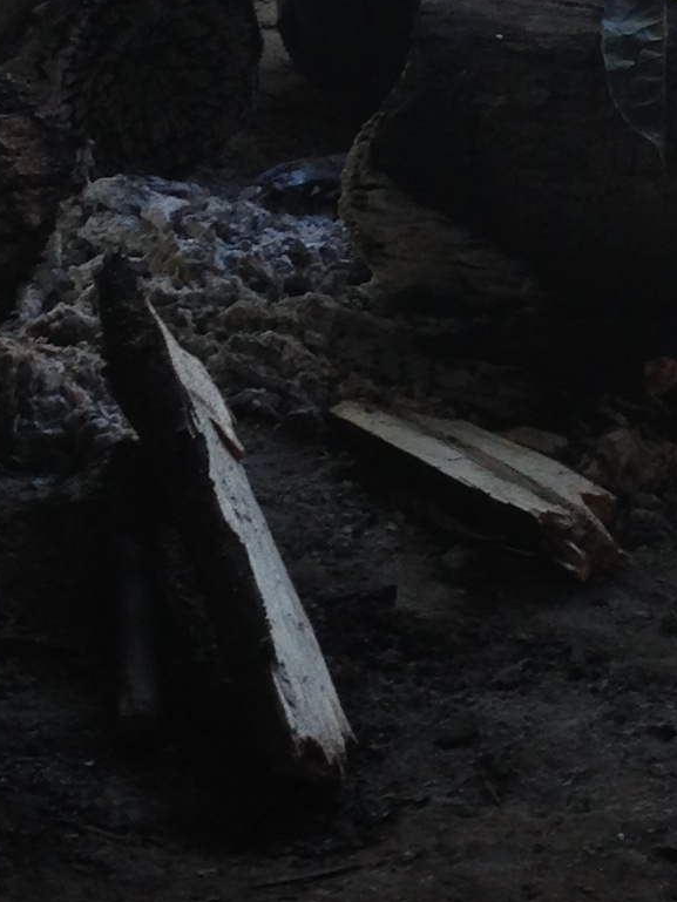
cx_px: 295
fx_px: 3650
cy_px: -87
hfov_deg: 10.6
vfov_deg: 13.8
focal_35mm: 140
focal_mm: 4.12
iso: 64
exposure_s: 1/60
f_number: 2.4
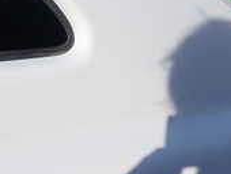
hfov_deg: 22.1
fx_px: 588
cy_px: 145
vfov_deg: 16.7
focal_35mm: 88
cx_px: 71
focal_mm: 4.5
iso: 100
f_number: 8
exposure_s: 1/250
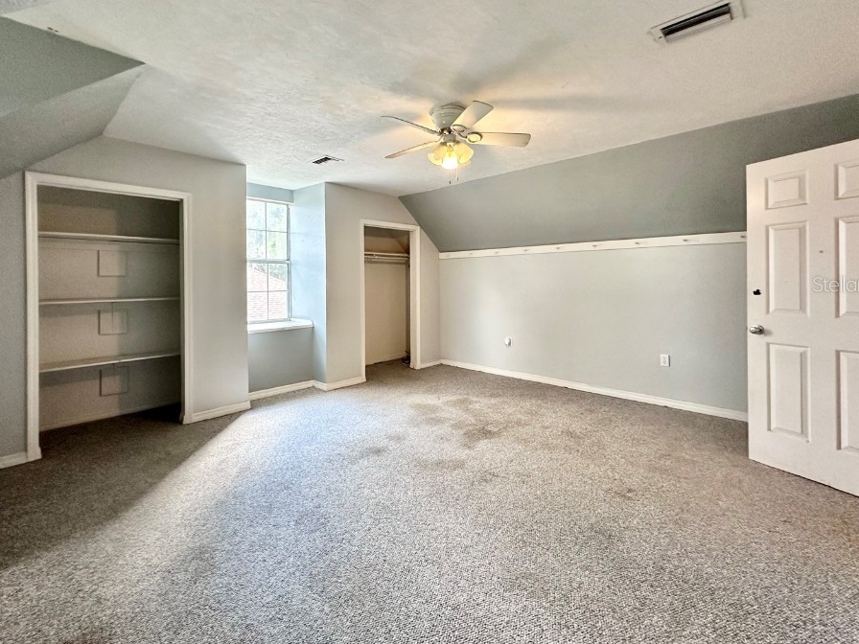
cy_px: 284
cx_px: 412
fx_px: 397
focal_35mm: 16
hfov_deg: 94.4
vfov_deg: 77.8
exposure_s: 1/60
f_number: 2.2
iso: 250
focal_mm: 2.22
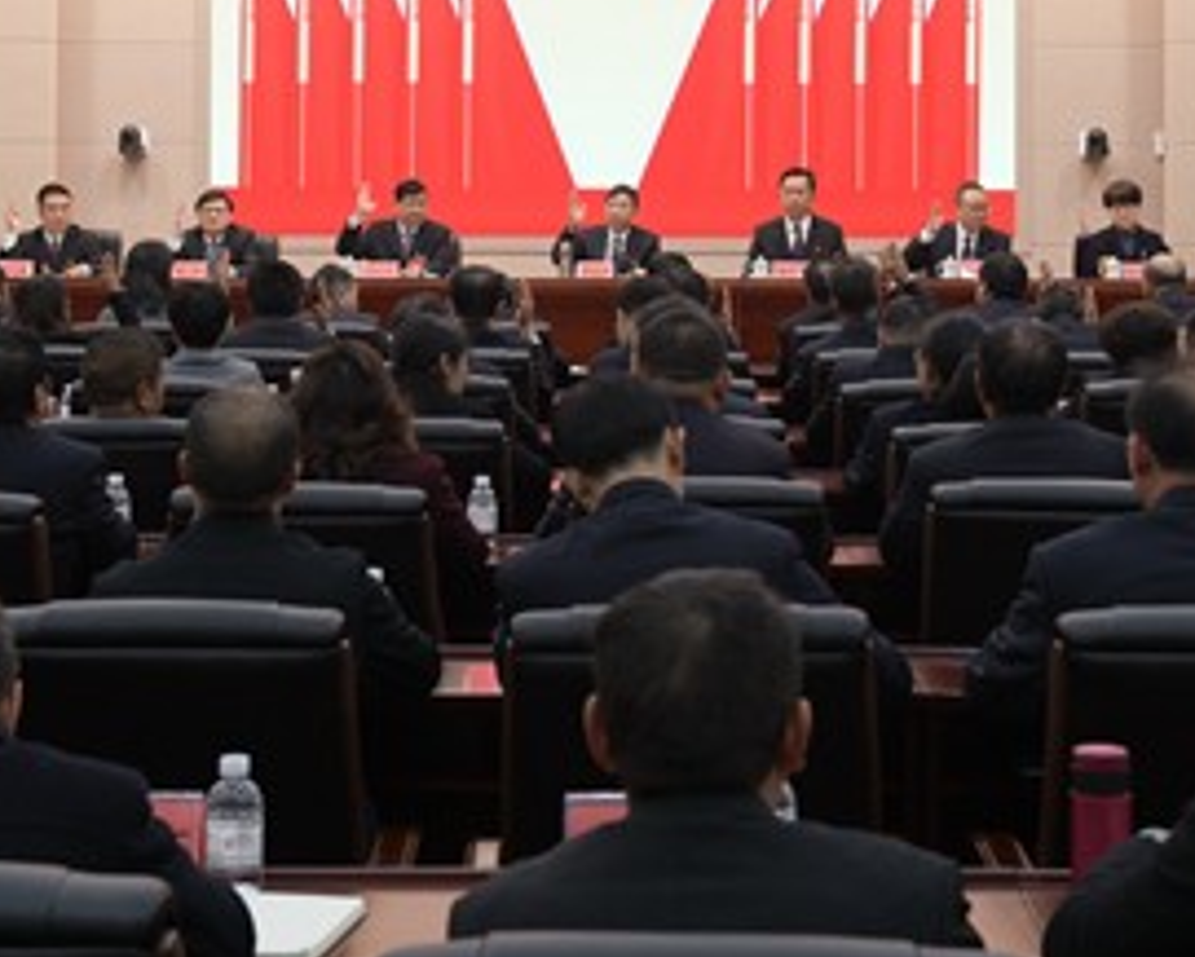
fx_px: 2795
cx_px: 613
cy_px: 101
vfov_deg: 19.1
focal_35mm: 79
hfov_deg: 24.1
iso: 1000
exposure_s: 1/60
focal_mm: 38
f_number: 5
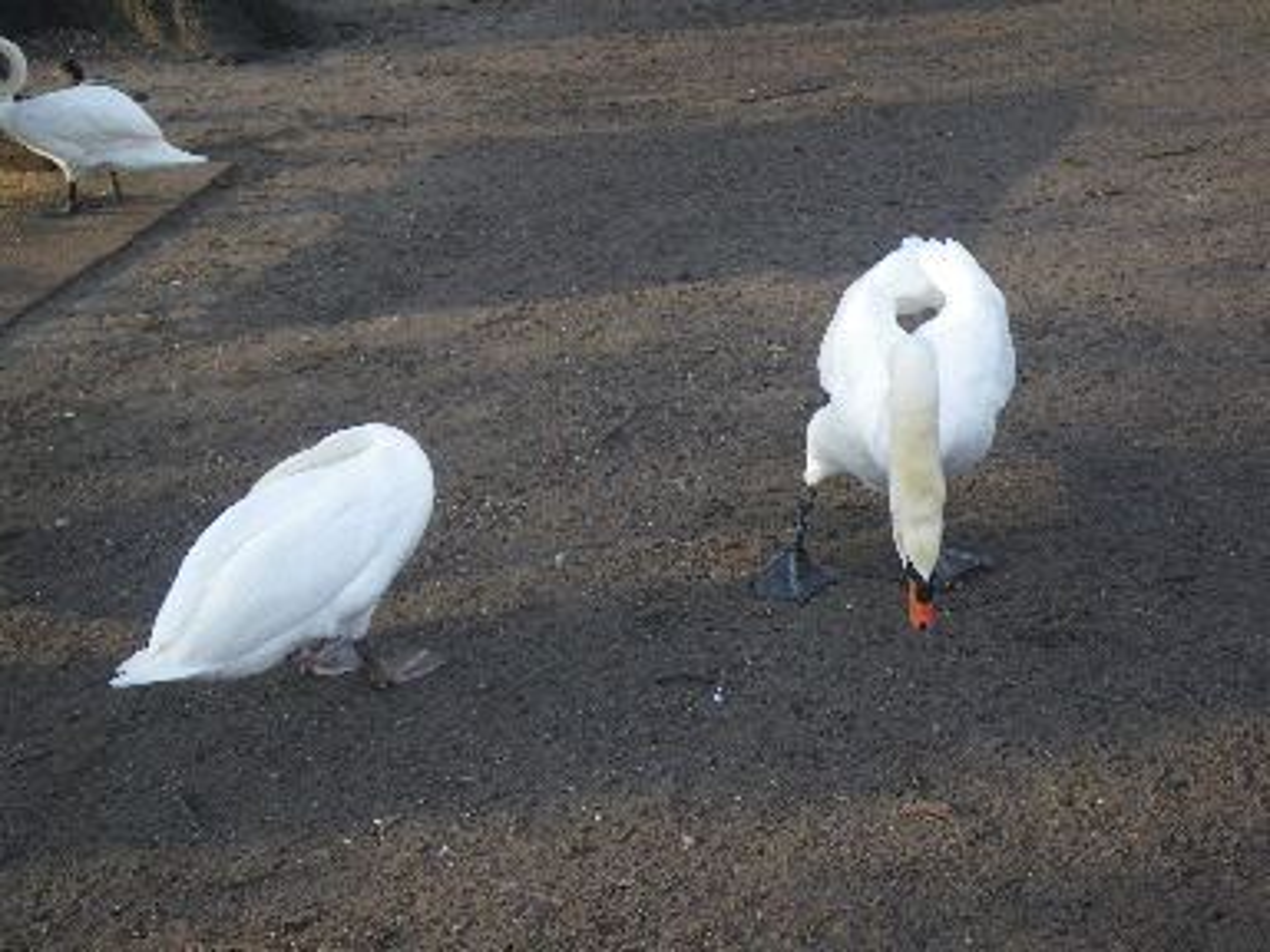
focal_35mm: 42
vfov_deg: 34.3
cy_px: 476
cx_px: 635
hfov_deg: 44.8
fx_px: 1541
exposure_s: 1/60
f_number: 4.2
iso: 64
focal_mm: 7.5
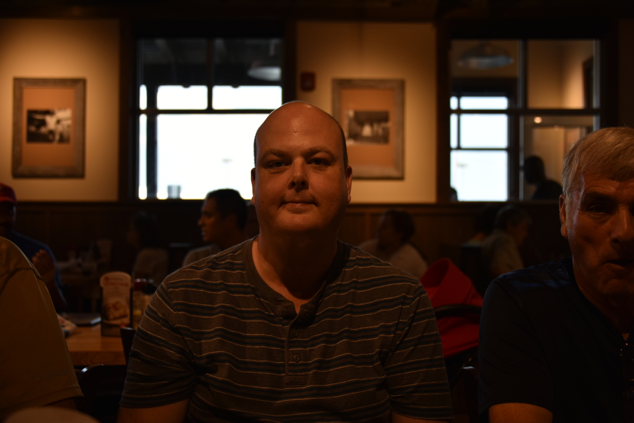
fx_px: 775
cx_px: 317
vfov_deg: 30.5
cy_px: 212
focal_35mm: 44
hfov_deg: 44.5
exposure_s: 1/100
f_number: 4.2
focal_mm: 44
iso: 160
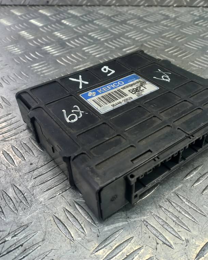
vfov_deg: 54.2
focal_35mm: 33
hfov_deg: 44.4
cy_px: 128
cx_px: 120
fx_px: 254
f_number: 1.8
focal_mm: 4.6
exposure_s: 1/50
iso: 64
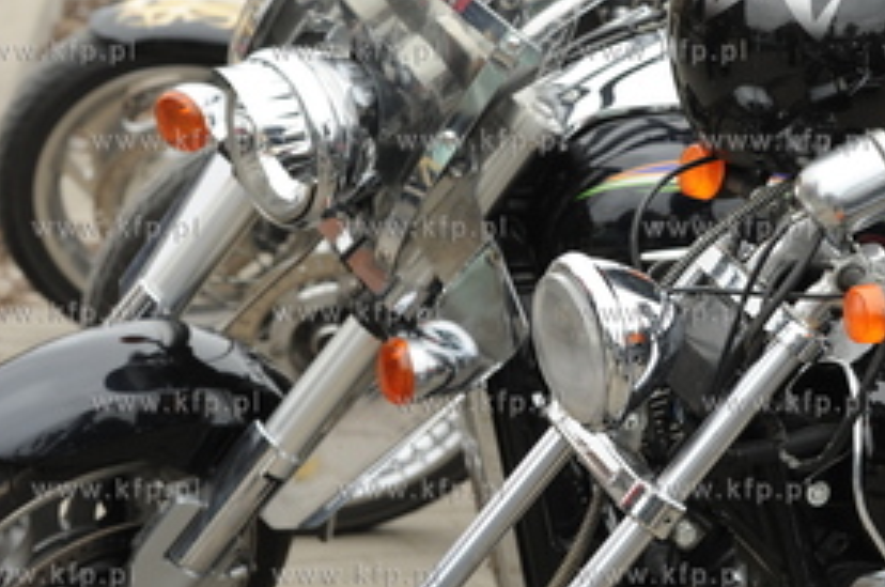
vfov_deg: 7.9
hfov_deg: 11.8
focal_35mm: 174
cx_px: 593
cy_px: 183
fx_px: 4270
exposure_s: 1/100
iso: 400
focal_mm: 120
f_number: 8
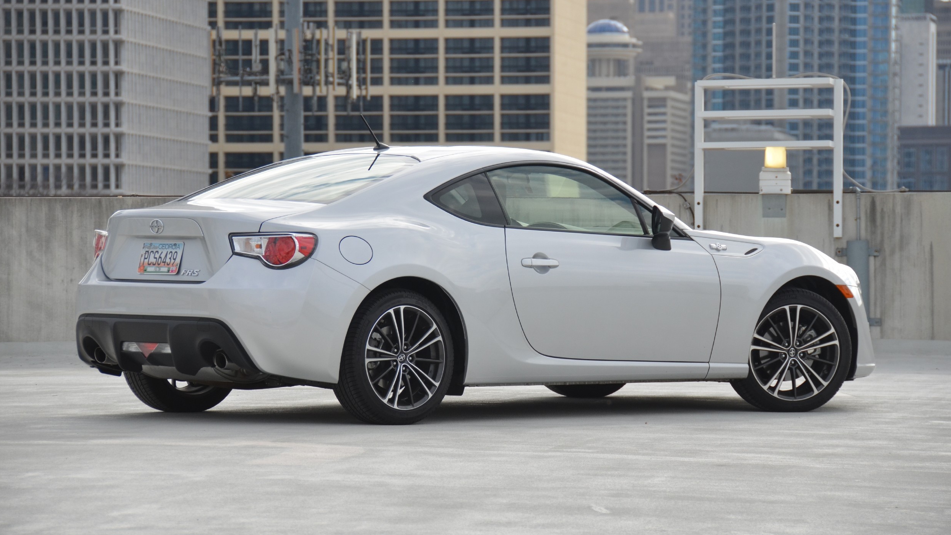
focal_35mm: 166
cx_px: 474
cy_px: 231
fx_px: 4174
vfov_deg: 7.3
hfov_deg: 13.0
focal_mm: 105
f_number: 5.6
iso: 400
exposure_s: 1/1600
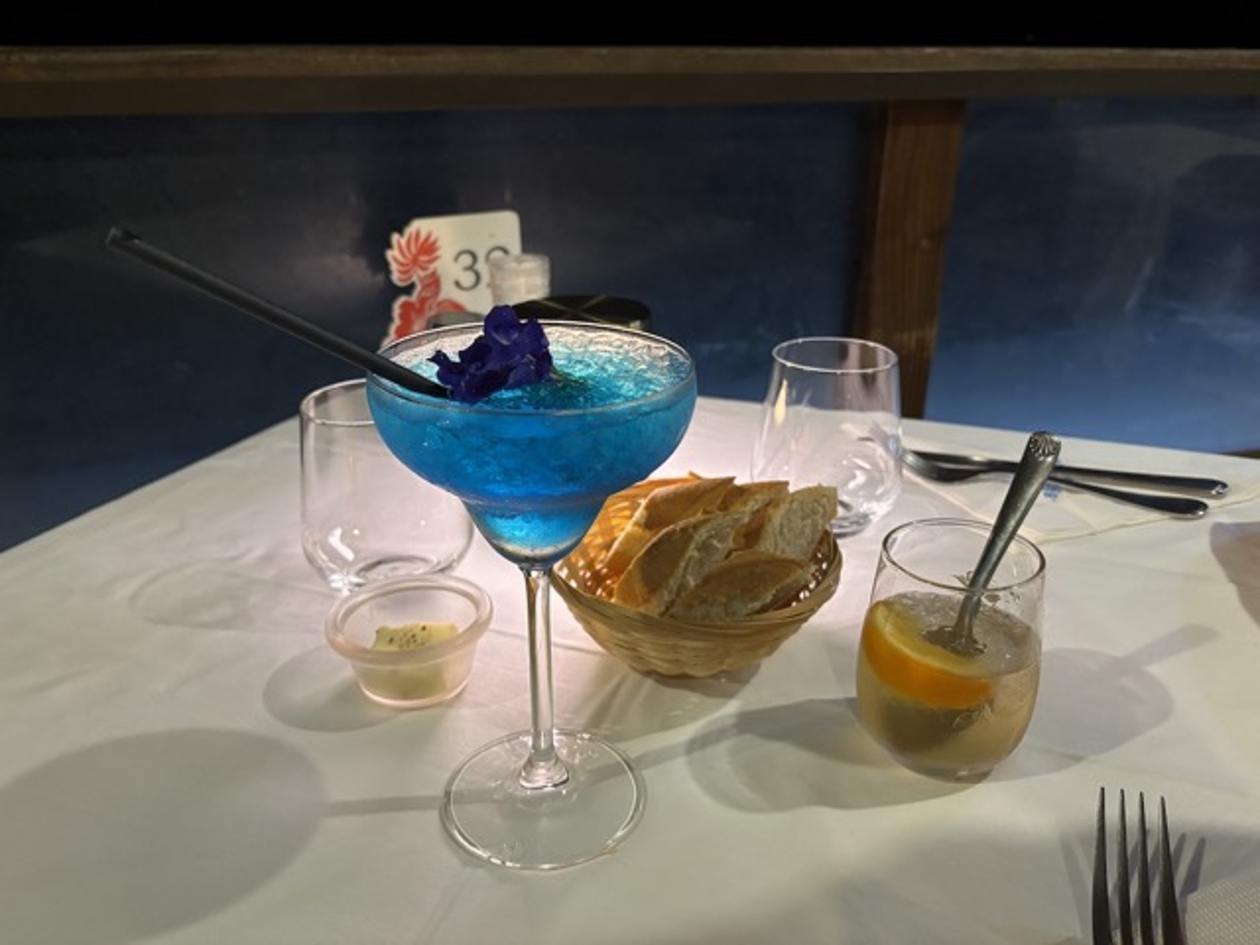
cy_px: 472
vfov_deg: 53.1
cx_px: 630
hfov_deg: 67.3
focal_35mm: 26
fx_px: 946
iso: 400
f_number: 1.6
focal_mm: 5.96
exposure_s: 1/40
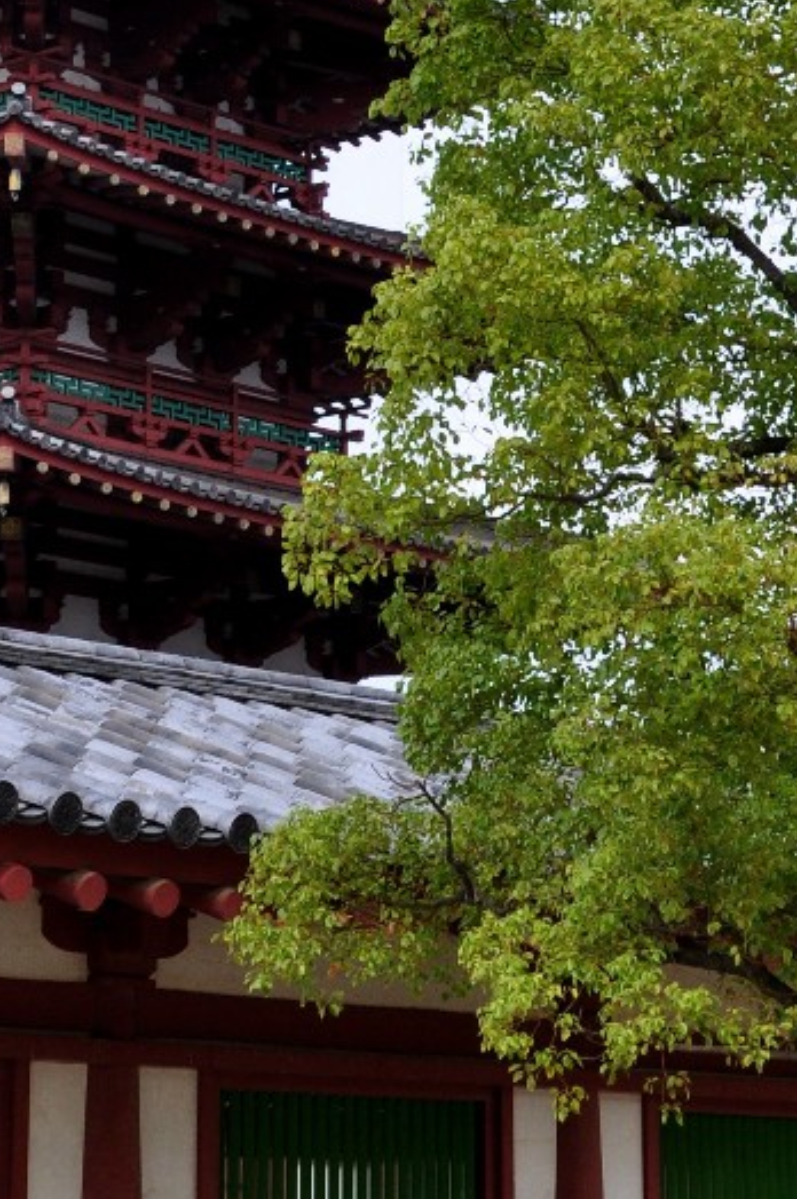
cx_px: 520
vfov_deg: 17.1
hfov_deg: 11.5
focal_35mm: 119
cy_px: 268
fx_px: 3962
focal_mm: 26
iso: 200
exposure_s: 1/160
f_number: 9
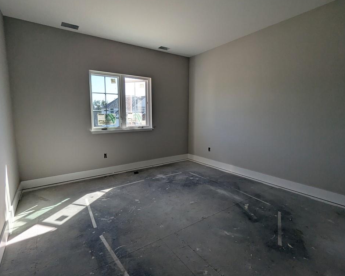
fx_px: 174
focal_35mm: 17
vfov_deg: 77.0
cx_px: 161
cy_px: 136
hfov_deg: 89.5
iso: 66
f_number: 2.2
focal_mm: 2.35
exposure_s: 1/646
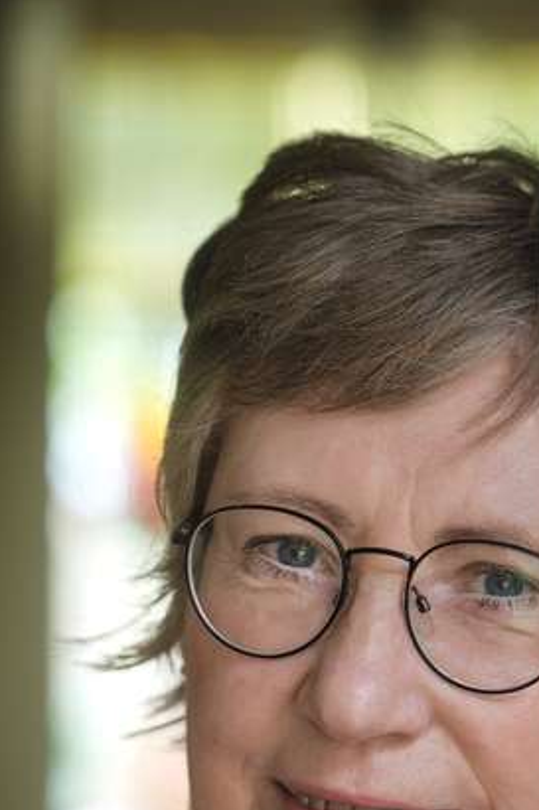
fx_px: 5327
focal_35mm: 237
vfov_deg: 8.7
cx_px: 340
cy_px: 689
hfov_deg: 5.8
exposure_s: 1/30
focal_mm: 90
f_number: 2.8
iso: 200
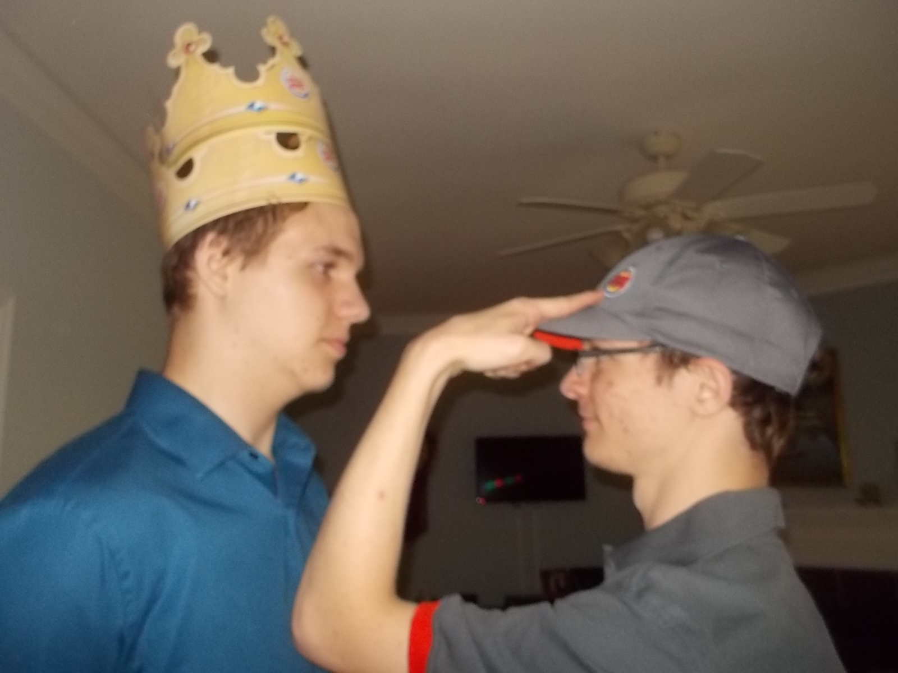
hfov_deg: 61.7
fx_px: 752
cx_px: 449
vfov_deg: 48.2
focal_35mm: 29
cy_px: 336
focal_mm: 4.1
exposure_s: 1/30
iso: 320
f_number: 3.3
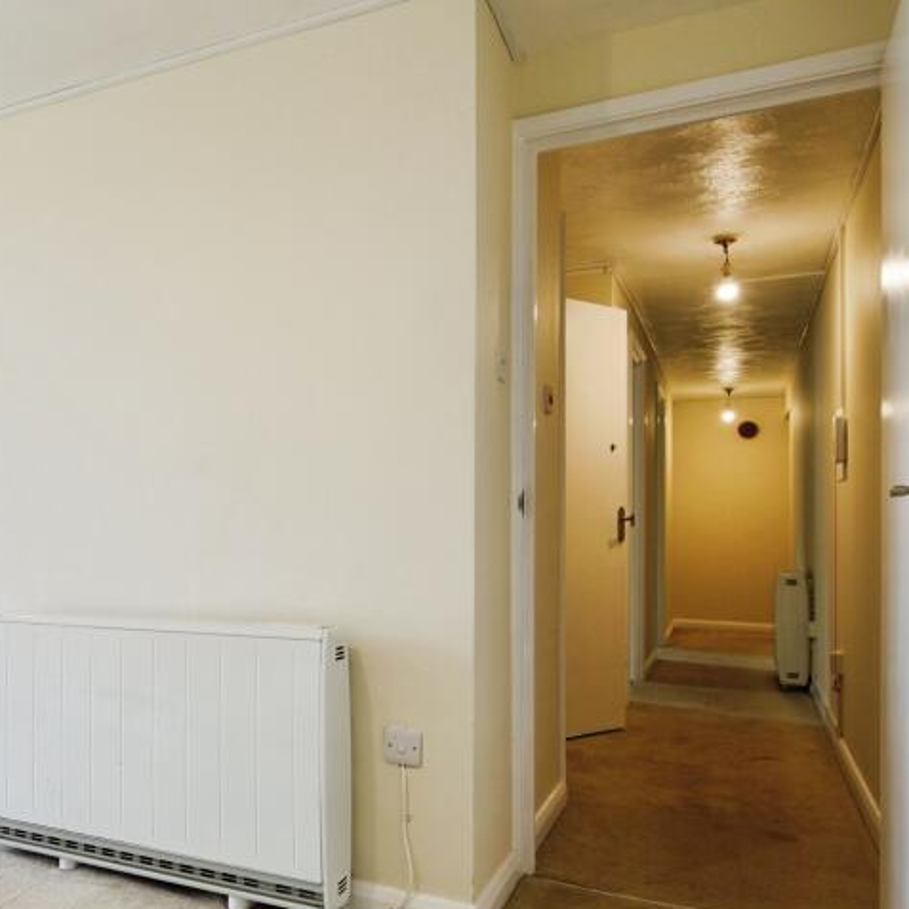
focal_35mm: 31
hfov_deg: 48.5
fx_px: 921
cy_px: 636
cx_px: 139
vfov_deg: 51.1
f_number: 9
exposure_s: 1/20
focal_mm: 17
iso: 640
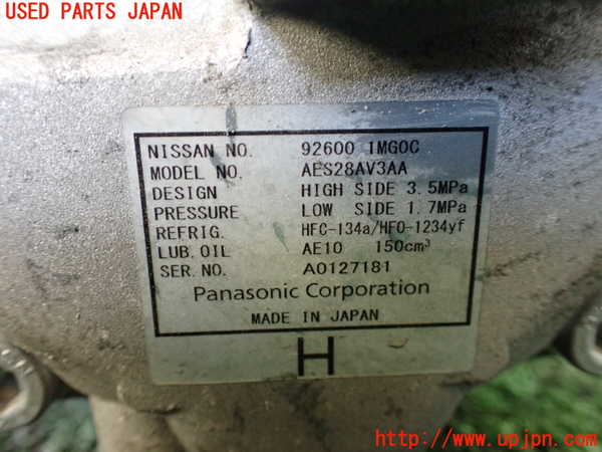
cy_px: 226
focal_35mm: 30
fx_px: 522
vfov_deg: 46.8
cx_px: 301
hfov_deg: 60.0
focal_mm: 5.4
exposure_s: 1/50
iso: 800
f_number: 2.3
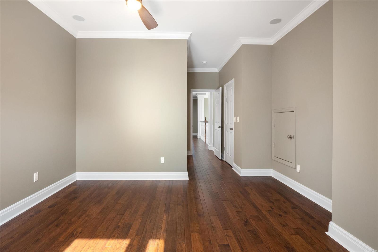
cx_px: 189
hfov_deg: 96.7
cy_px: 126
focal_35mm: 16
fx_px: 168
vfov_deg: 73.7
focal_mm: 8
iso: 400
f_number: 10
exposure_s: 1/1.67
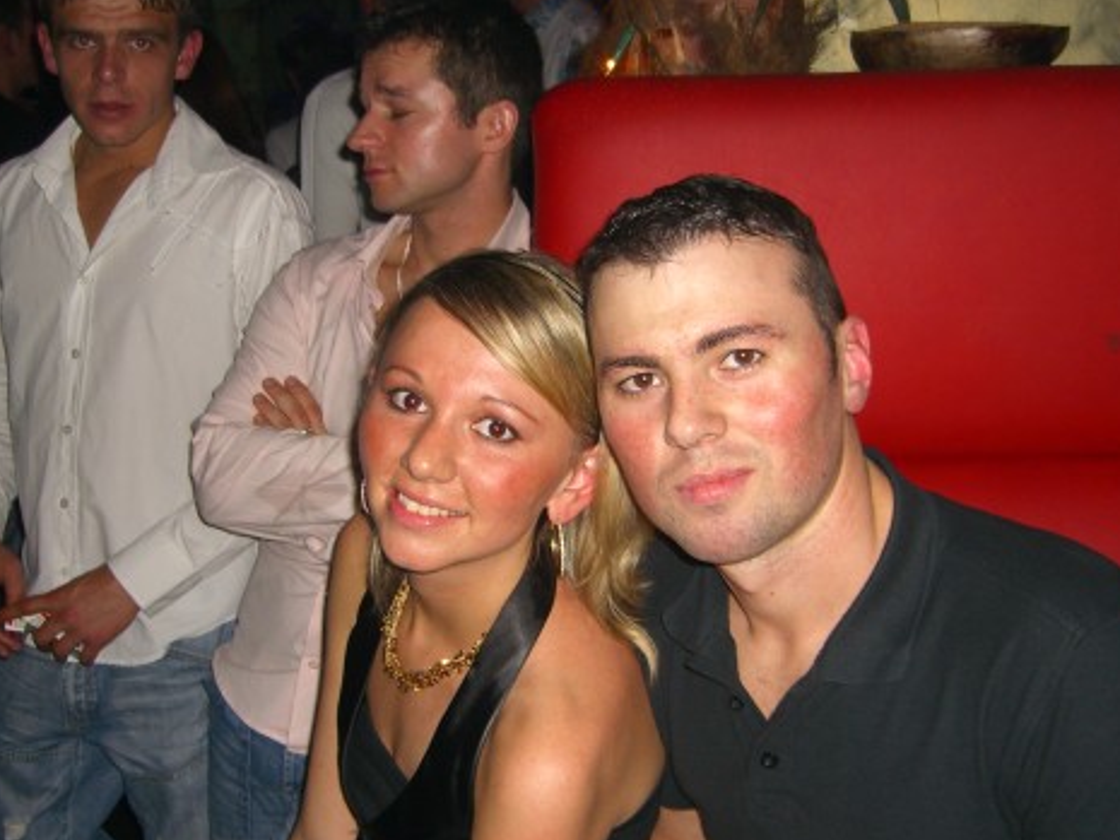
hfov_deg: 38.9
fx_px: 1586
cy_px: 479
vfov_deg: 29.7
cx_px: 568
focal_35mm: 49
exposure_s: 1/60
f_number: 2.8
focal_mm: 7.9
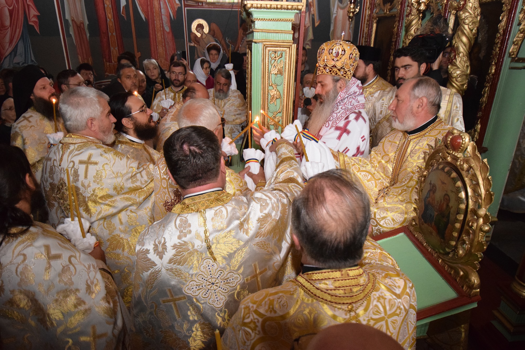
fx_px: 350
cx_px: 262
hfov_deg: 73.7
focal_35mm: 24
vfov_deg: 53.1
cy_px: 175
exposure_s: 1/40
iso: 4000
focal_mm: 16
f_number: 4
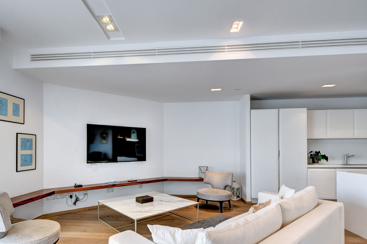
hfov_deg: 86.6
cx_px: 164
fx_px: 194
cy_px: 150
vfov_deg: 63.8
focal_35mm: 19
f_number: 8
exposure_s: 1/30
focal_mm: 10
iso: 250
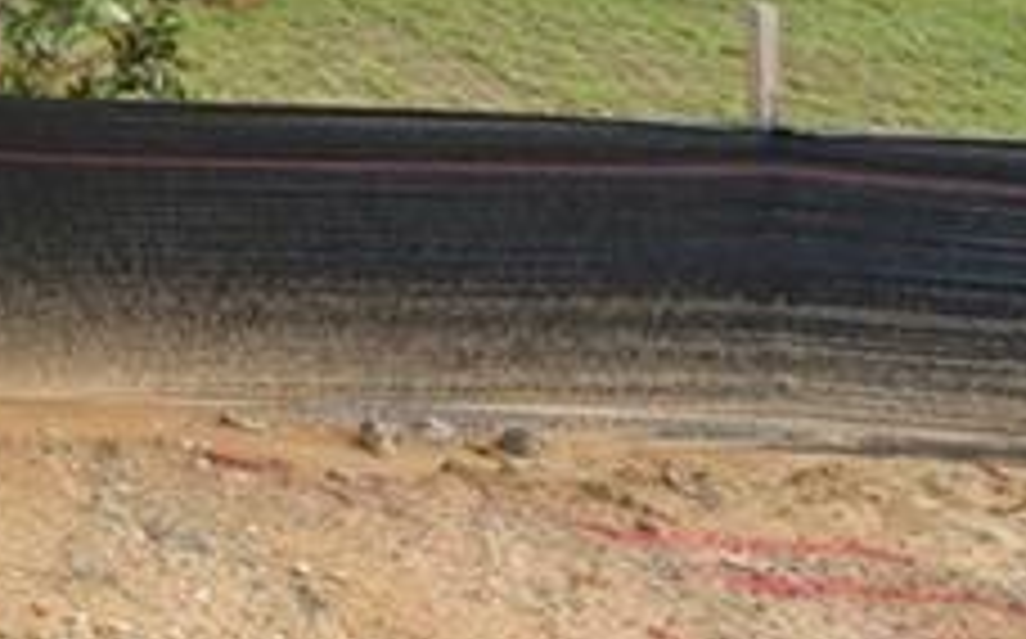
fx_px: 1536
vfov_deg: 15.5
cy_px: -817
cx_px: -864
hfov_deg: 21.5
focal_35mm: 55
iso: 250
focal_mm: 12
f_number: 8
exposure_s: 1/320
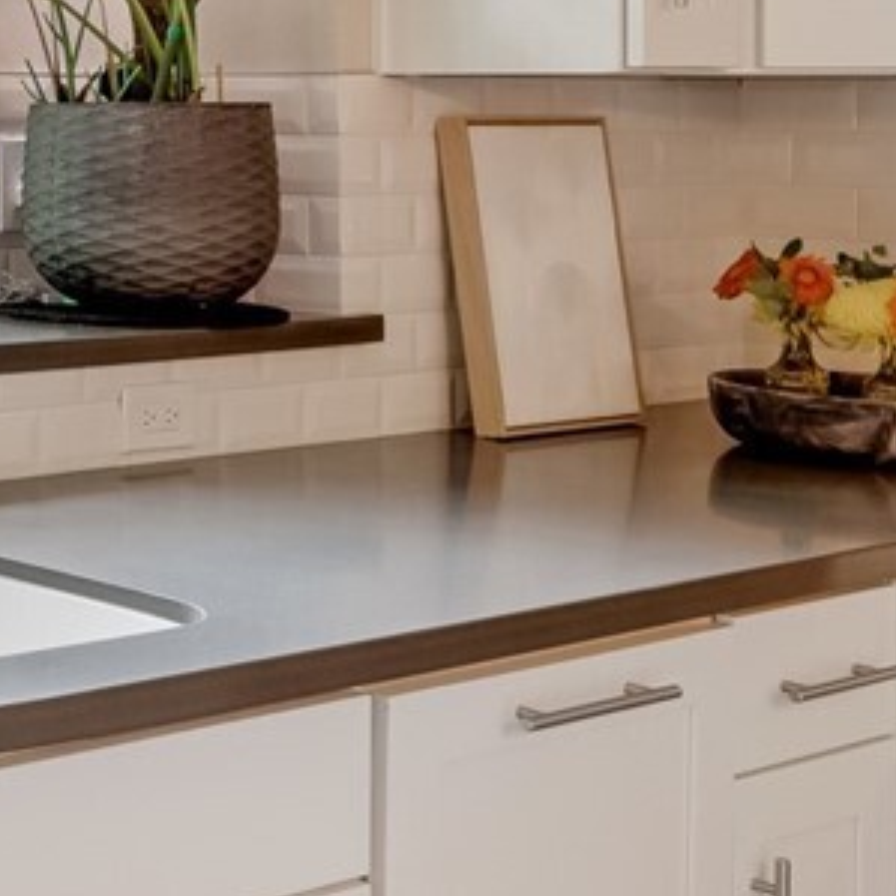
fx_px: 2255
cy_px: 108
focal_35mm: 77
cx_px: -755
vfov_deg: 22.0
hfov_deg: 17.7
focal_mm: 16
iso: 400
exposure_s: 1/200
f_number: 9
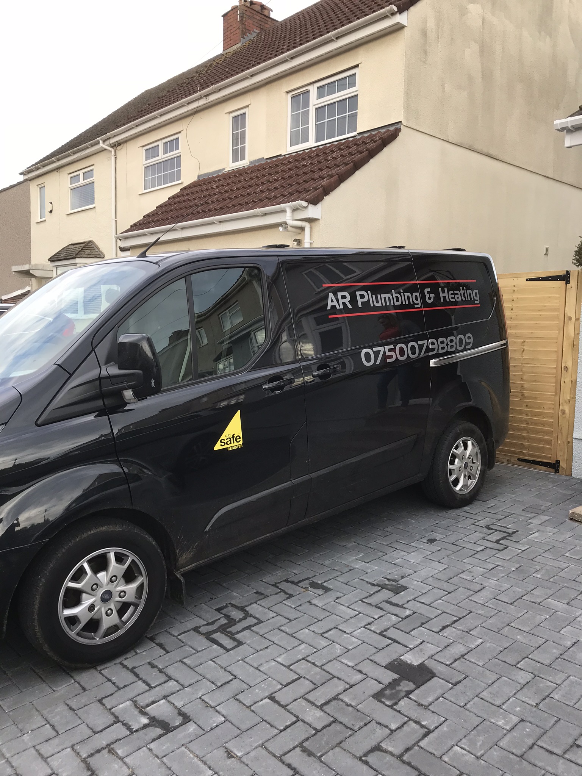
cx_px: 291
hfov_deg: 49.7
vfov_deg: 63.4
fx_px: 628
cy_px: 388
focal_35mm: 28
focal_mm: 3.99
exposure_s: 1/287
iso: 20
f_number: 1.8
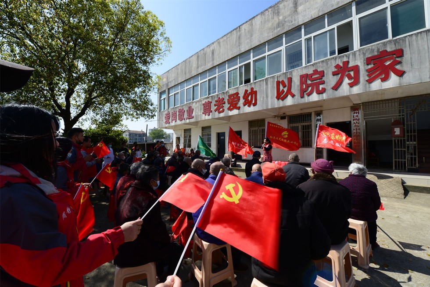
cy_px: 144
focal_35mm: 14
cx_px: 215
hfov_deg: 104.3
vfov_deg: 81.2
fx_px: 167
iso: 200
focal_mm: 14
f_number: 16
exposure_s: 1/125
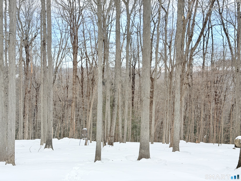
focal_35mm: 48
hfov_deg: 39.7
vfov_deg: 30.3
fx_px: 334
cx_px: 120
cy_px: 90
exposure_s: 1/2976
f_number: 1.78
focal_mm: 6.76
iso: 80
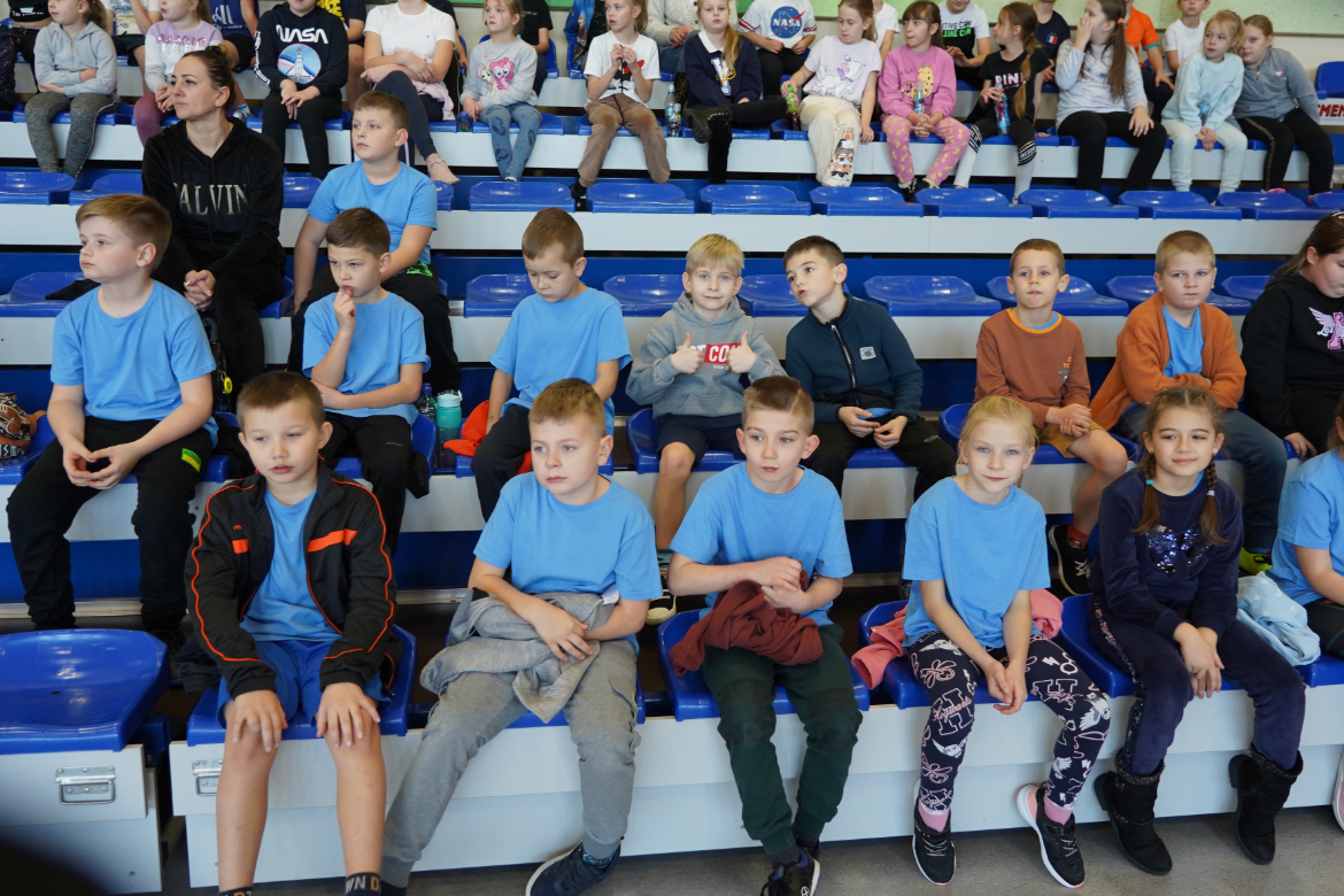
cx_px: 682
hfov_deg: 61.9
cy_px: 406
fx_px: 1120
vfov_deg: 43.6
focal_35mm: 30
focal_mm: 27
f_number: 4
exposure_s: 1/100
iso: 1250
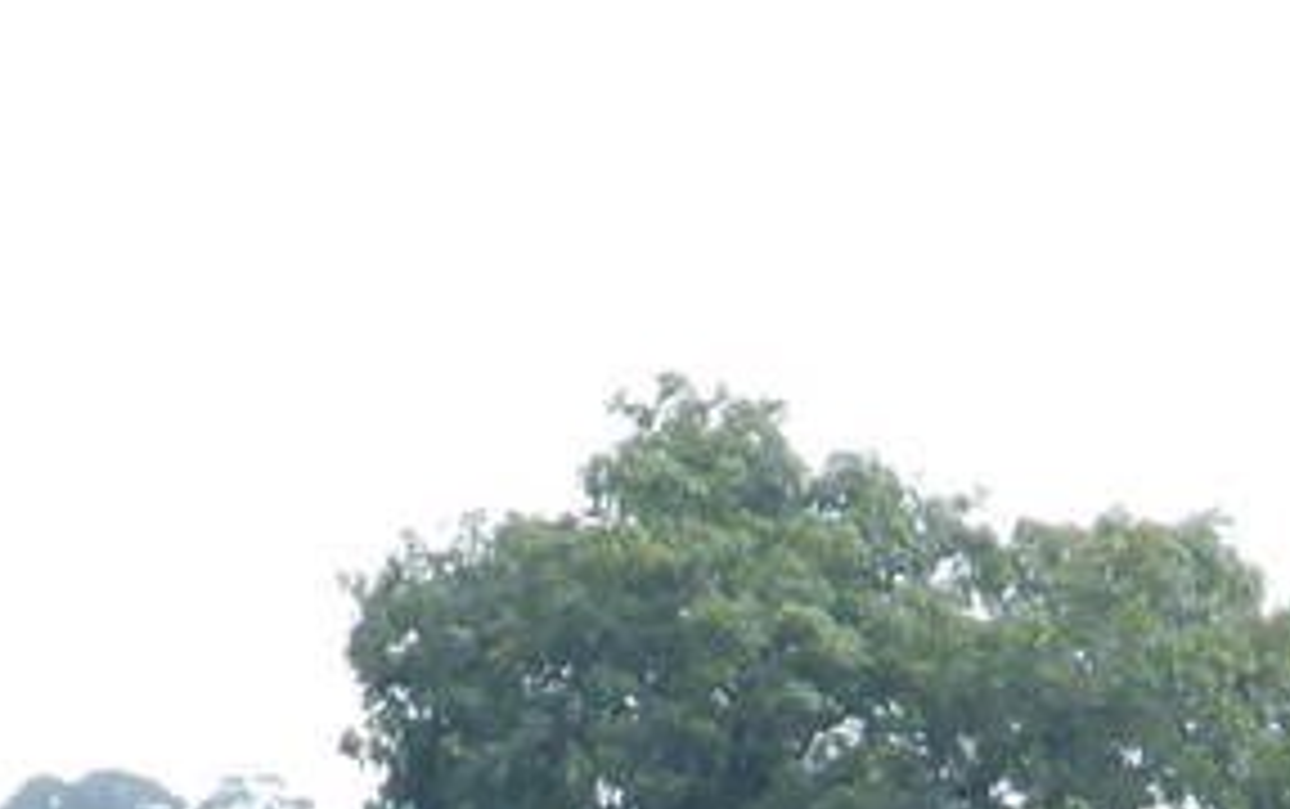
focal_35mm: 614
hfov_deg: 3.4
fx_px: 21607
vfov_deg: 2.1
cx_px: 1142
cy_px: 2521
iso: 100
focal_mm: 17.1
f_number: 5.3
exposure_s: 1/250
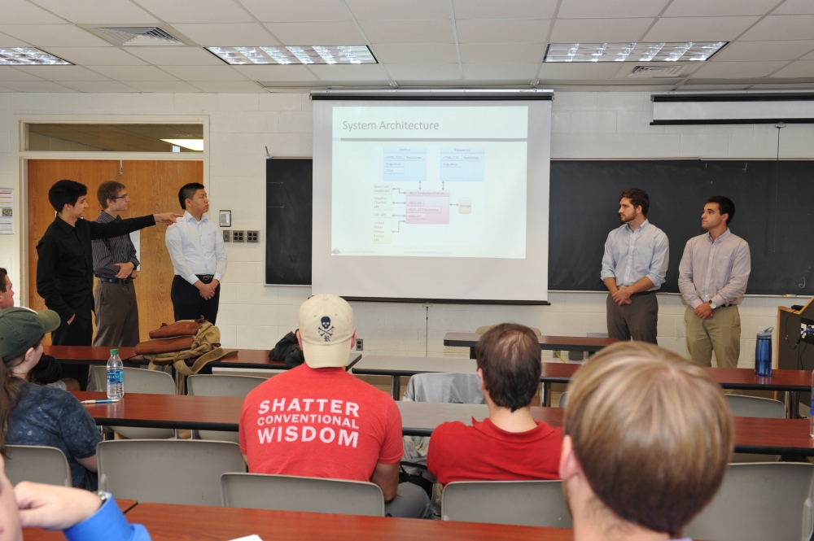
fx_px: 791
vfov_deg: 37.8
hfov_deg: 54.5
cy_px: 270
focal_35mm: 35
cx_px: 407
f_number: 7.1
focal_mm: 35
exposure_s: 1/100
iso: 1000
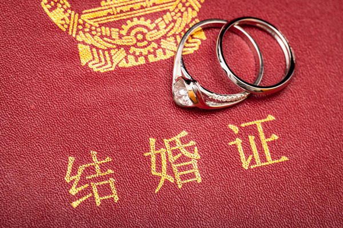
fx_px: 1286
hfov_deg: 15.2
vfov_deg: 10.2
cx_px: 172
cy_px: 114
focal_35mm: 135
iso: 800
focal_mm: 135
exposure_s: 1/250
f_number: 16
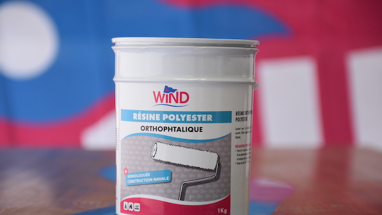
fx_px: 1687
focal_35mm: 167
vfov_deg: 7.3
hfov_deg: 12.9
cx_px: 190
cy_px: 118
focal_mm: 105
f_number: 5.6
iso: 400
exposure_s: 1/100
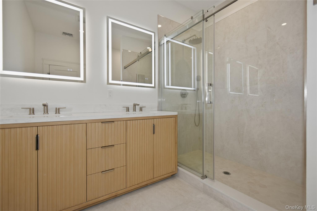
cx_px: 158
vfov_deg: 77.3
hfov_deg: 100.4
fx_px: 132
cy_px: 106
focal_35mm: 15
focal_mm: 10
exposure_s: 1/100
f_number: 5
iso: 200
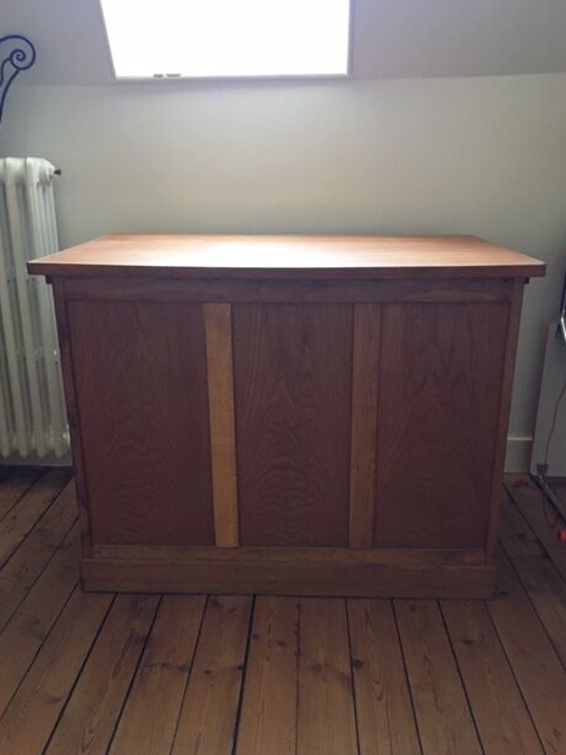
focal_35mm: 30
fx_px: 654
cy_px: 383
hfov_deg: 46.8
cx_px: 285
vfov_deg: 60.0
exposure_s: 1/25
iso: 200
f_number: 2.2
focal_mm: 4.15
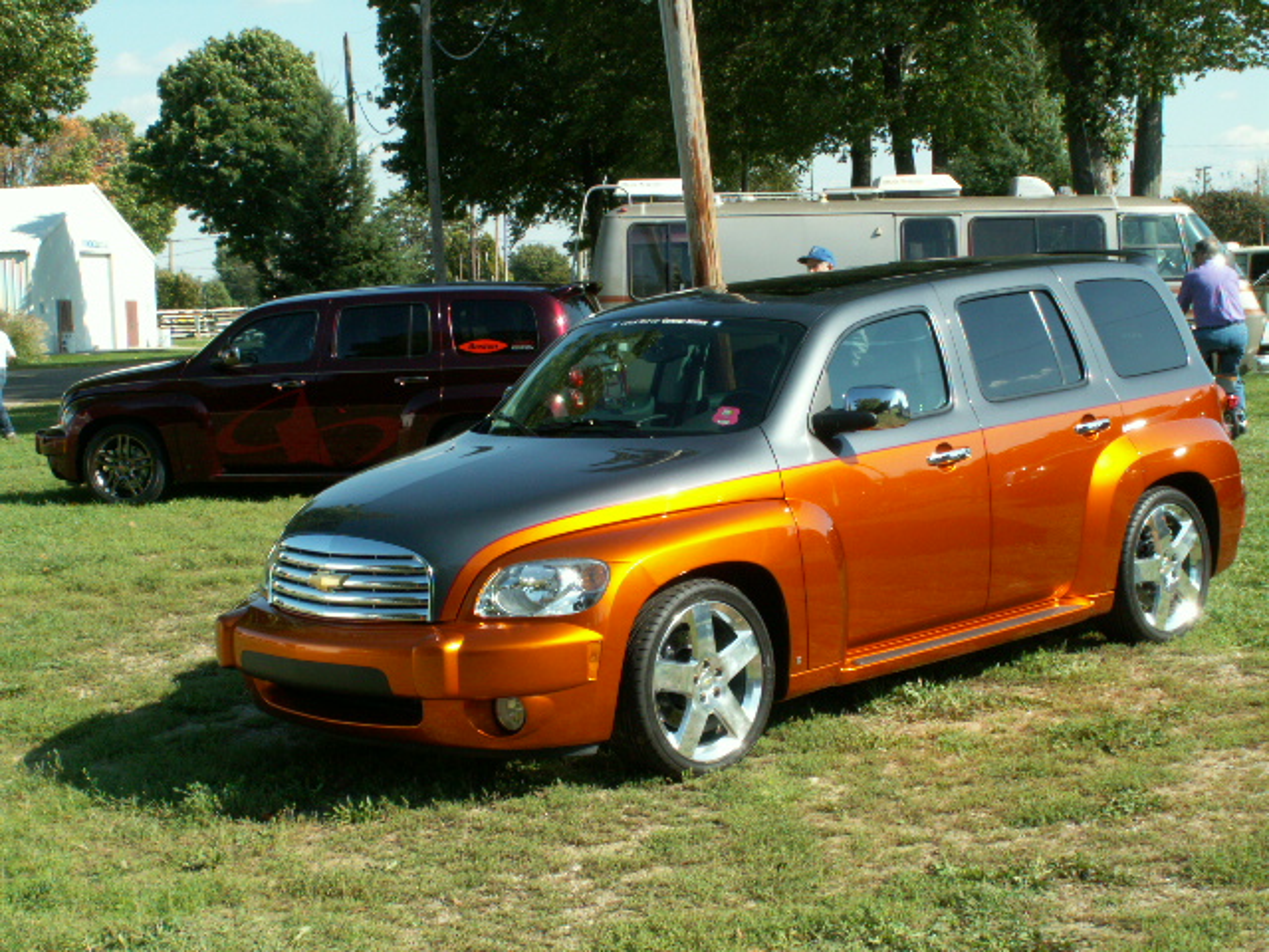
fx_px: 2200
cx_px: 634
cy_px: 476
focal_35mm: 60
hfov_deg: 32.2
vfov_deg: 24.4
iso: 50
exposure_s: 1/125
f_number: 6.3
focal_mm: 10.04
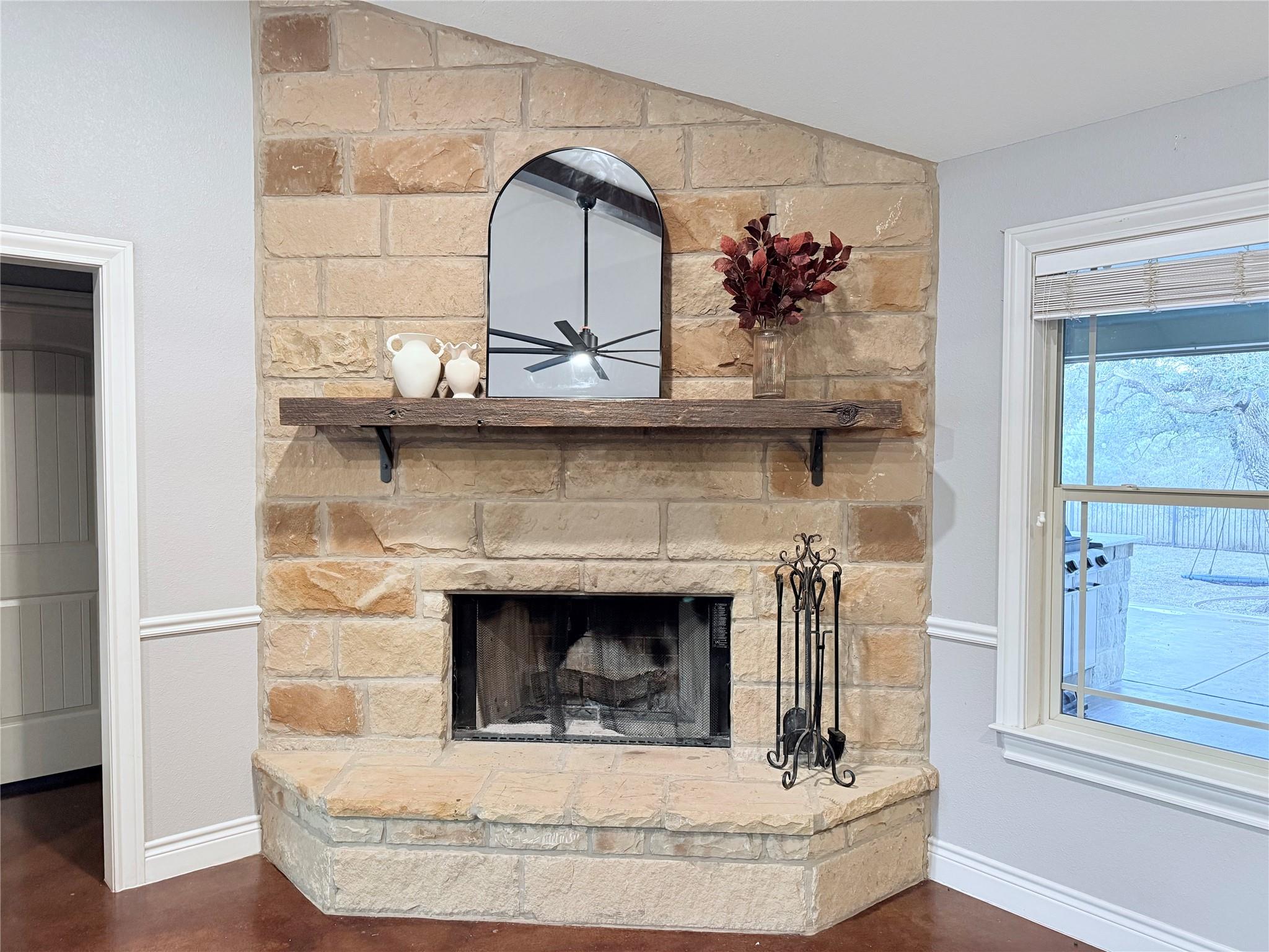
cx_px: 634
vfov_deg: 56.8
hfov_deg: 71.6
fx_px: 880
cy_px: 476
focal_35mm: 24
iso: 320
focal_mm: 6.76
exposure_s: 1/60
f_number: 1.78
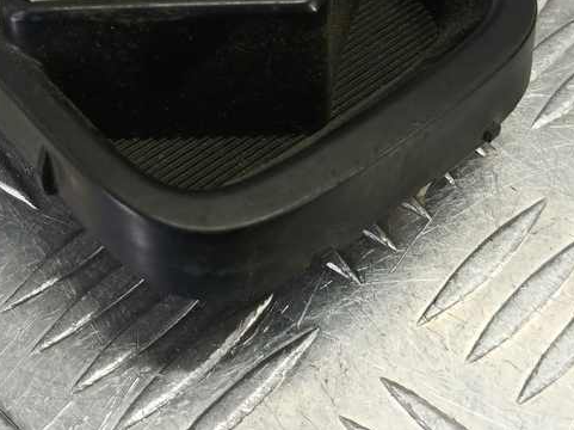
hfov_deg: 38.4
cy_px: -5
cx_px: 178
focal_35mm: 49
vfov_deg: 27.8
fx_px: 812
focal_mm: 4.11
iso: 157
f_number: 1.6
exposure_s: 1/50
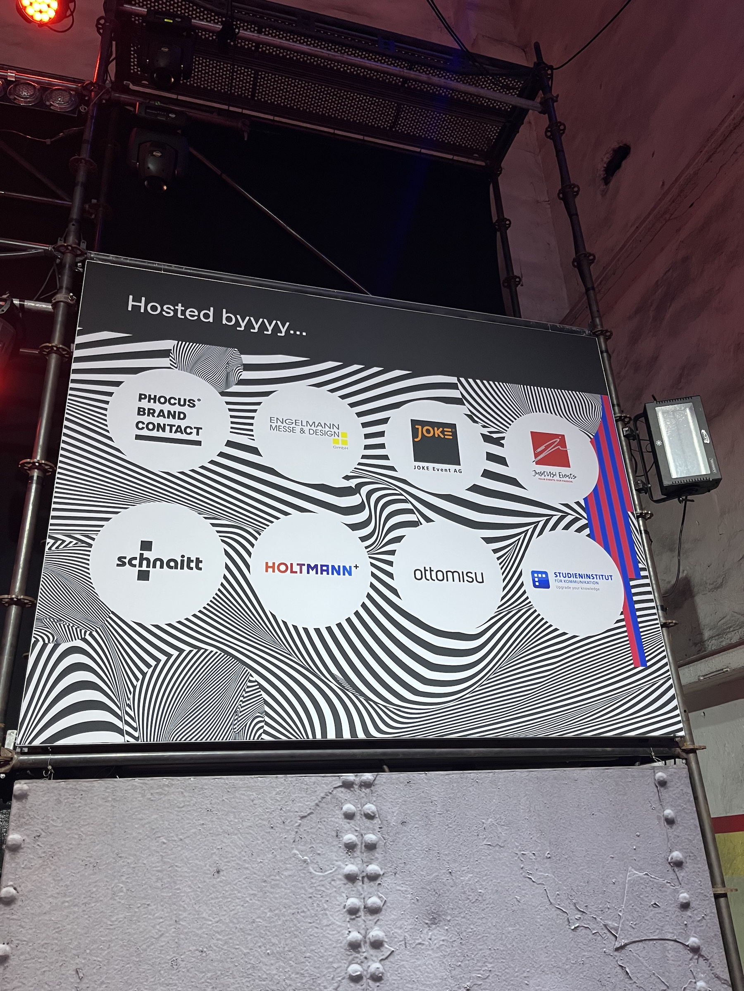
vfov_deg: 67.3
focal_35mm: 26
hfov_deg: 53.1
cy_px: 496
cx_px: 372
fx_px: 745
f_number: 1.6
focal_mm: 5.1
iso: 125
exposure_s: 1/92
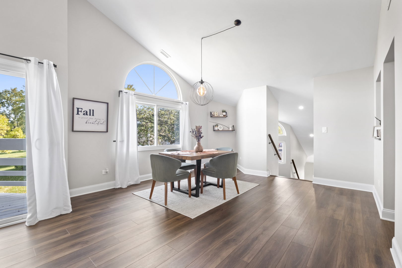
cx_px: 201
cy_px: 134
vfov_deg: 77.3
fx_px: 167
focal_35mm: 15
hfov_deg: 100.4
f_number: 8
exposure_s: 1/2.5
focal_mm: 10
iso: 320
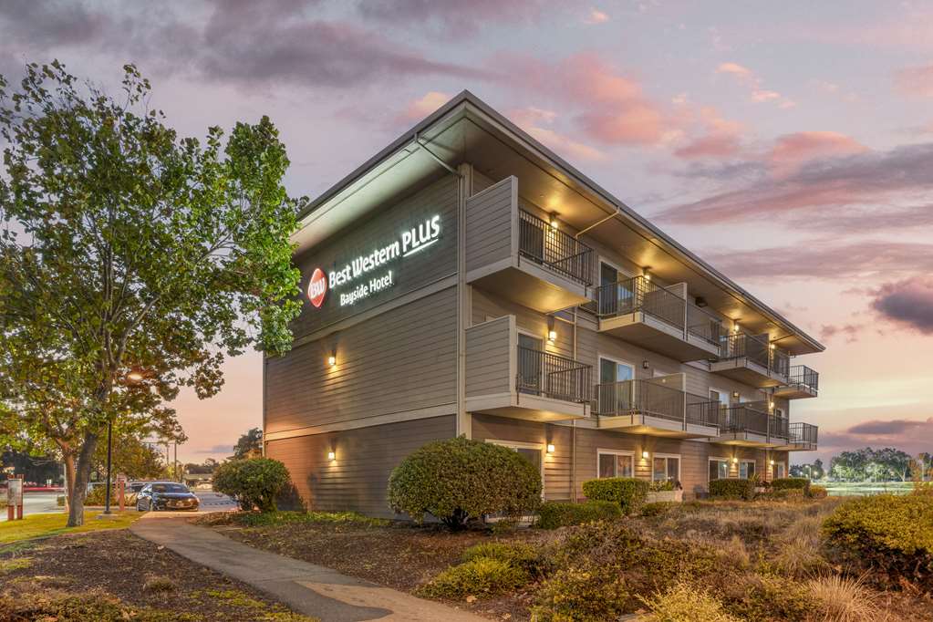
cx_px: 466
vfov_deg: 67.4
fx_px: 466
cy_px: 311
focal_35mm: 18
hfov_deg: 90.0
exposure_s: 30
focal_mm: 18
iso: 400
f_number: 10
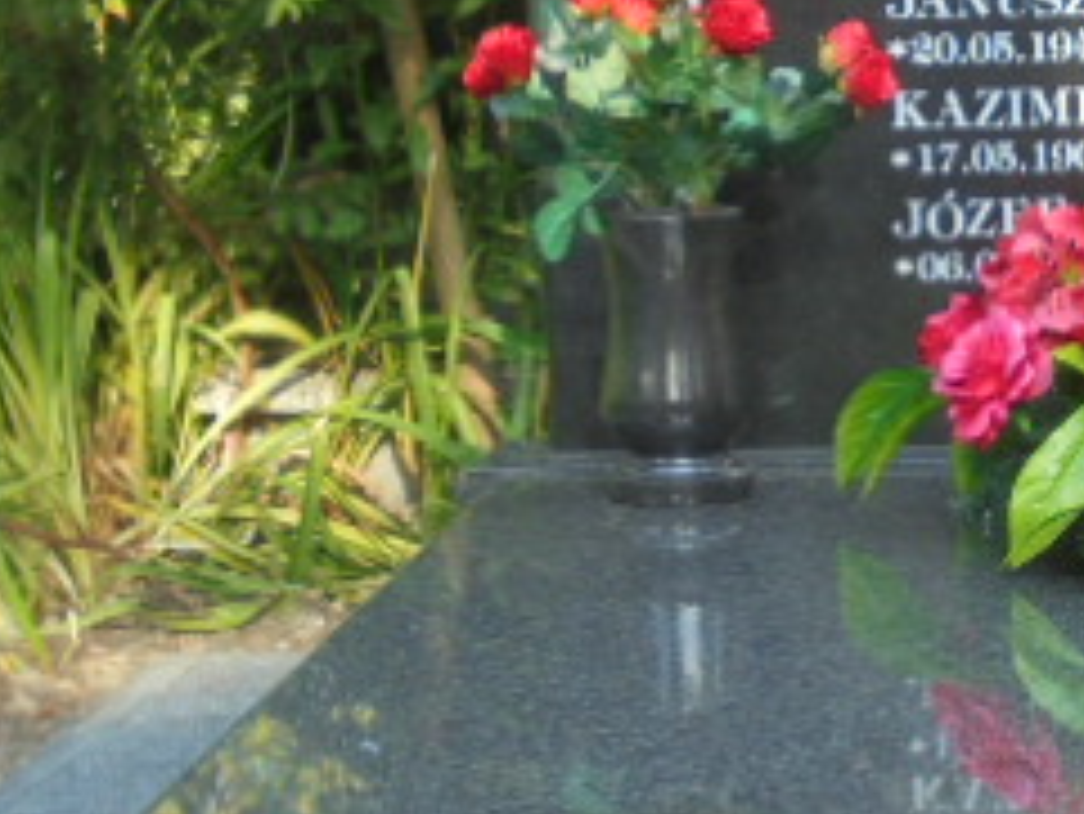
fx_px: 3164
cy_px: 567
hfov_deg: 18.8
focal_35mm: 101
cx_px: 1124
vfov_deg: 14.6
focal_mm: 6.9
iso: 100
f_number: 4.2
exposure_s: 1/100
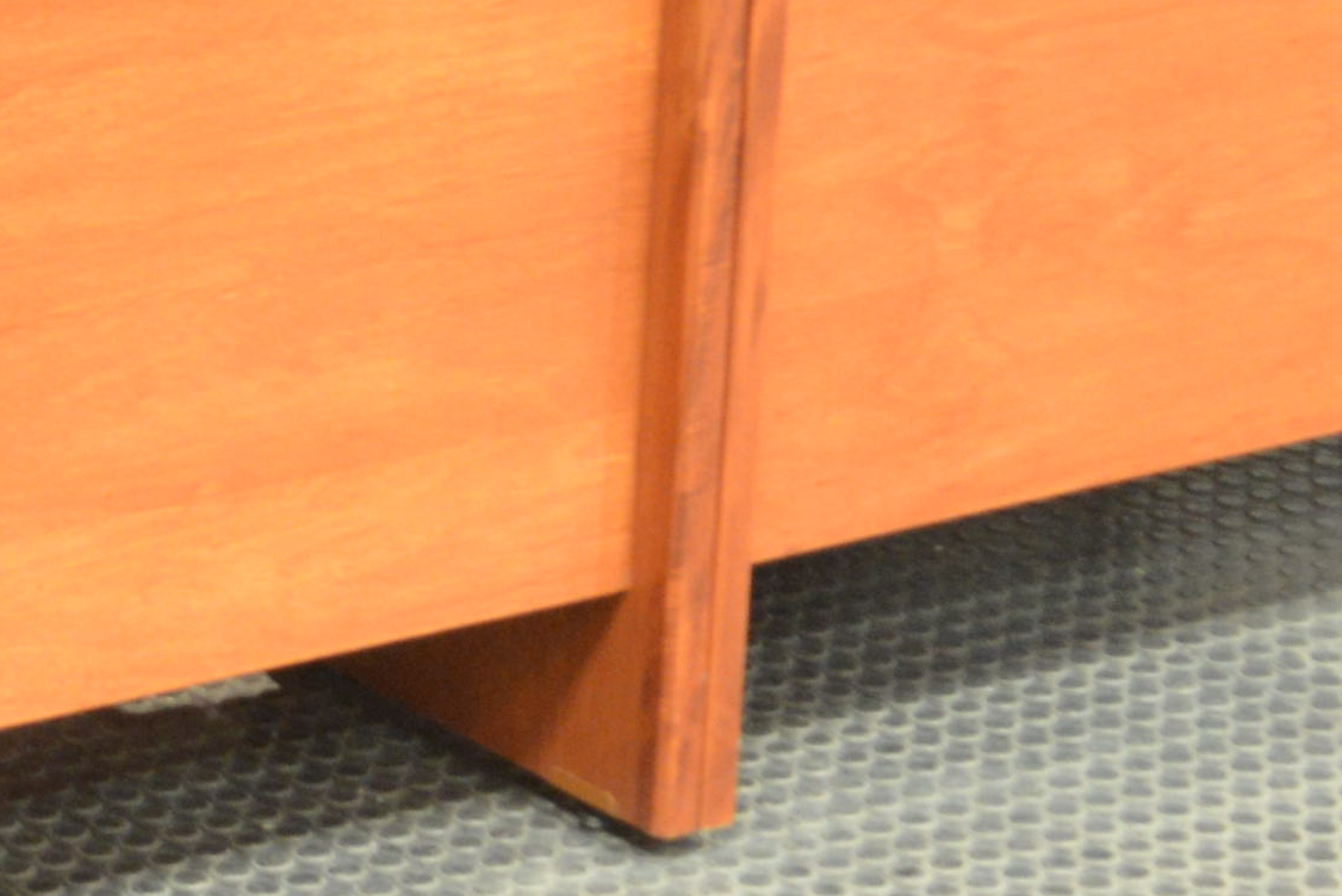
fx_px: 6377
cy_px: -456
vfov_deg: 7.9
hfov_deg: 11.5
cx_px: -700
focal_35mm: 171
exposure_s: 1/13
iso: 1600
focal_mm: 32
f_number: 4
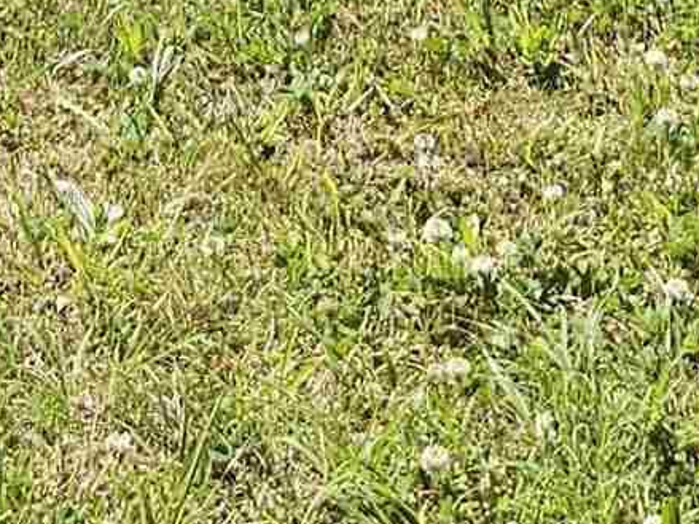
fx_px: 3250
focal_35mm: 161
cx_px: -70
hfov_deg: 12.1
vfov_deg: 8.3
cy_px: -803
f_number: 1.8
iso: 32
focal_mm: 5.4
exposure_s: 1/1418
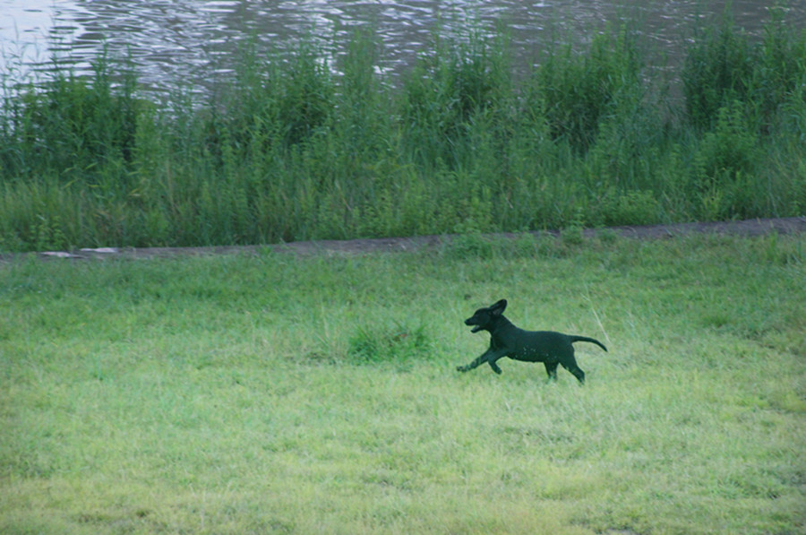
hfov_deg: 6.9
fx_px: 6706
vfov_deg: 4.6
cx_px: 403
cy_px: 268
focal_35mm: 300
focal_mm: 200
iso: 1600
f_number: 5.6
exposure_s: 1/250
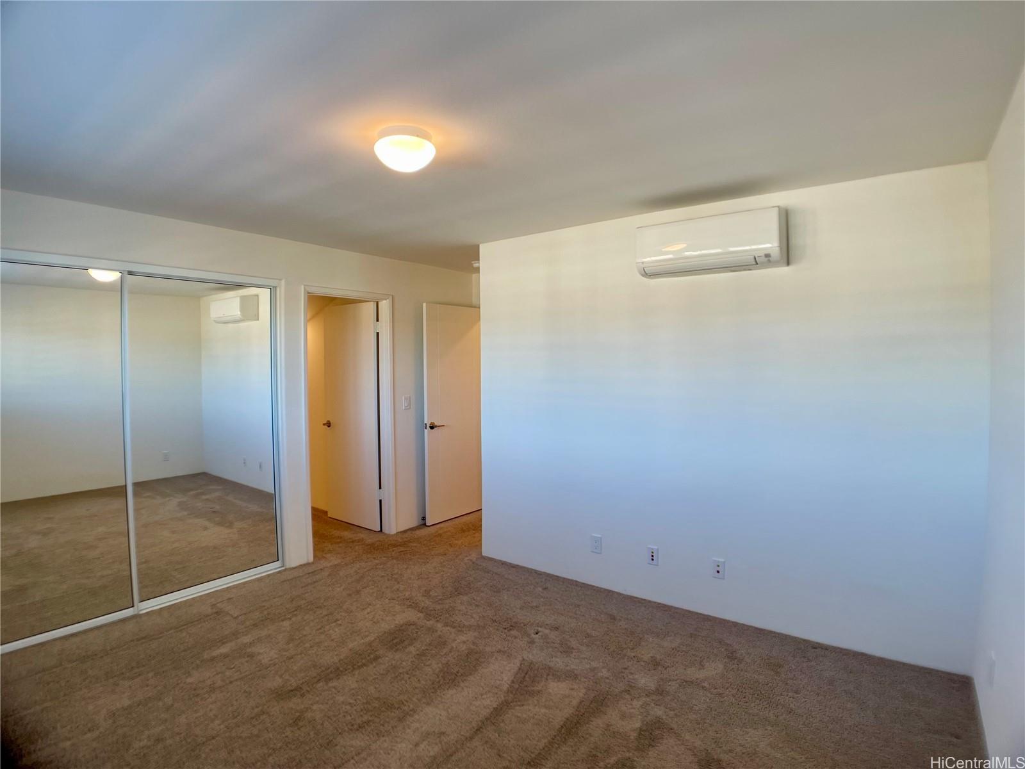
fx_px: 770
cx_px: 512
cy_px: 384
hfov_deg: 67.3
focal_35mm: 26
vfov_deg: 53.1
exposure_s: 1/120
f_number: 1.6
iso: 64
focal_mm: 5.1
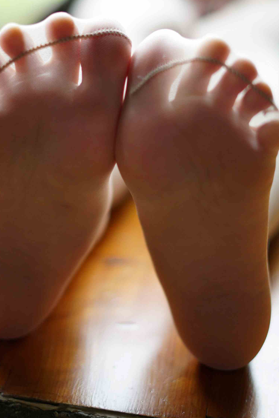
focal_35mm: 94
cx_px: 115
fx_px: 1091
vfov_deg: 21.6
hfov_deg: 14.6
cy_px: 151
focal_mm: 50
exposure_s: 1/320
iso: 200
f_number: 1.8
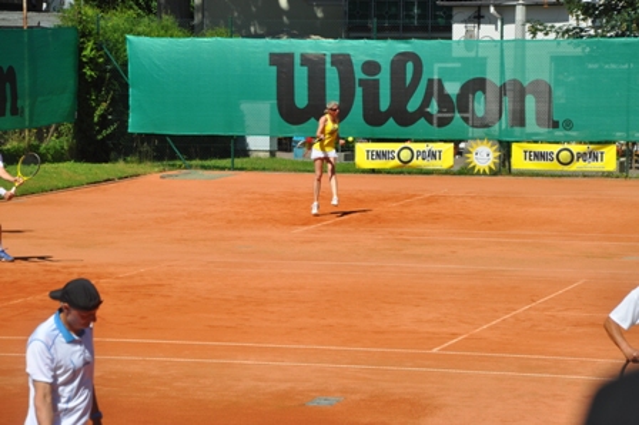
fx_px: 2793
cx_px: 320
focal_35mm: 158
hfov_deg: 13.0
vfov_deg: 8.7
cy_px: 212
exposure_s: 1/500
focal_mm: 105
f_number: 10
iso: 200
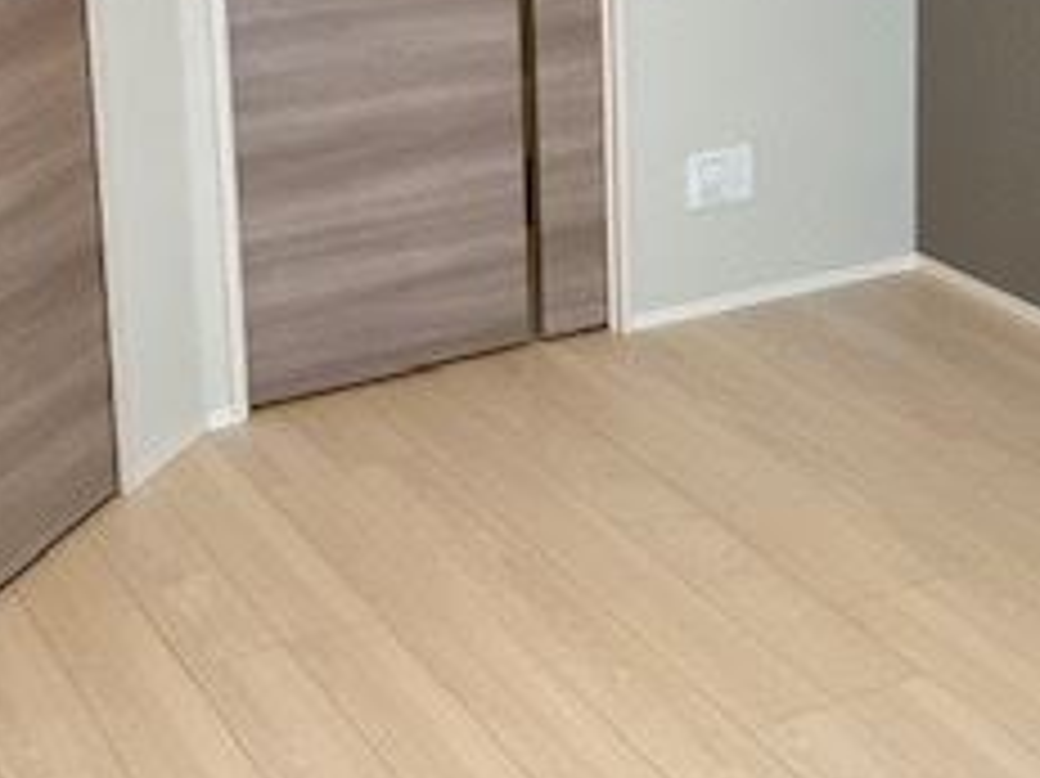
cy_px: 4
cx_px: 756
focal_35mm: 72
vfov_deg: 19.8
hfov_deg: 26.8
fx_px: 2162
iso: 64
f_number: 1.8
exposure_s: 1/121
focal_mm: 4.25
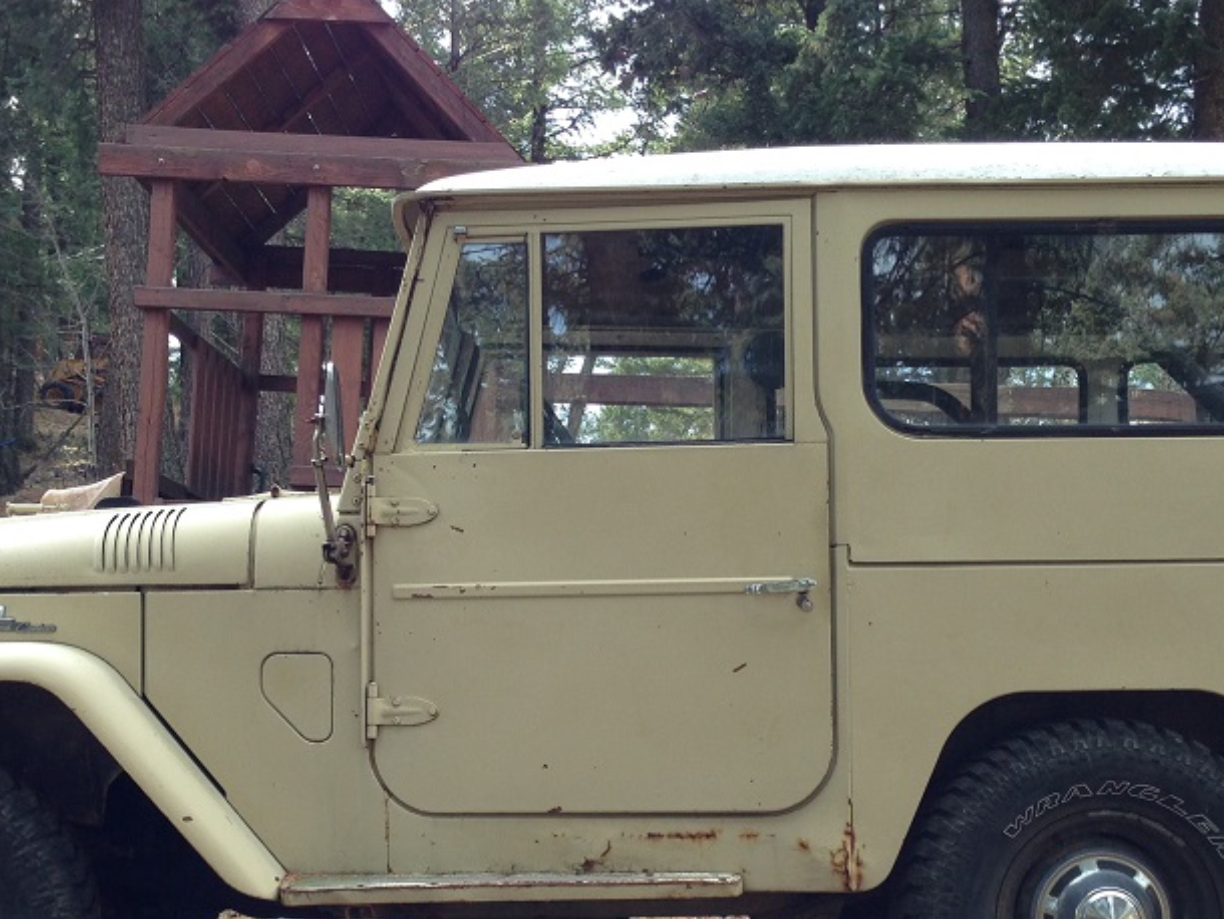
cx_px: 626
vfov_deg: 27.4
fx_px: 1875
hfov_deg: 36.2
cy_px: 611
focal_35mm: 53
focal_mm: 4.12
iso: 50
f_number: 2.4
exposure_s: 1/149
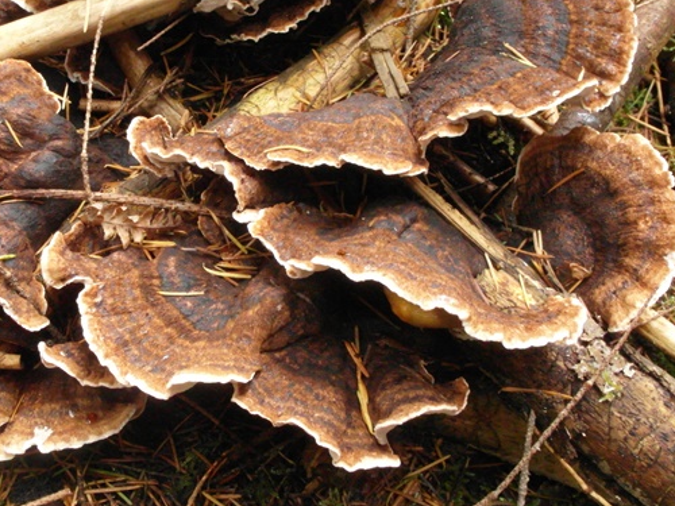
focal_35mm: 48
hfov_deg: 39.1
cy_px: 158
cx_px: 216
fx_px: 936
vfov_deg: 30.0
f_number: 7
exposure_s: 1/20
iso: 800
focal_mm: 6.5
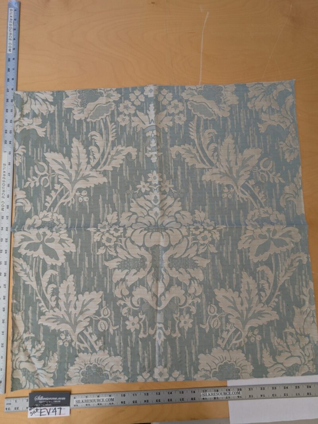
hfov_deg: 78.1
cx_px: 159
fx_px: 196
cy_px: 212
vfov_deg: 94.5
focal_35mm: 16
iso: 35
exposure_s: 1/497
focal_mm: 2.35
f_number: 2.2
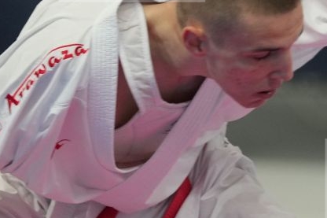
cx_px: 399
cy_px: -69
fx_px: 6991
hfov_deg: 2.7
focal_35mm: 770
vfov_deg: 1.8
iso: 1600
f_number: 2.8
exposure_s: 1/1000
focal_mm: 178
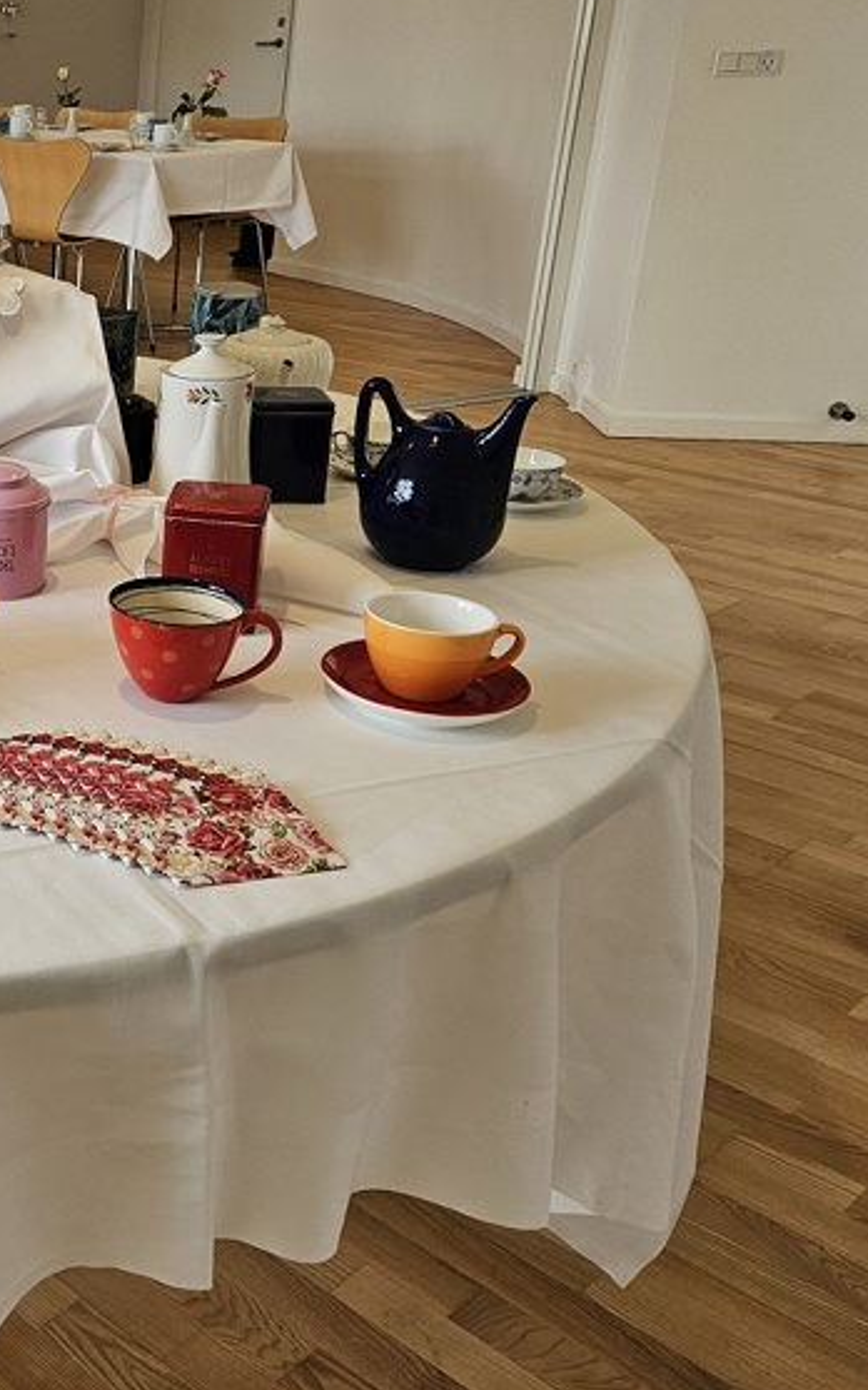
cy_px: 579
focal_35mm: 42
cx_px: -210
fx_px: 1590
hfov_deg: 26.6
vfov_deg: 47.0
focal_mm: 5.4
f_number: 1.8
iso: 80
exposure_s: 1/100
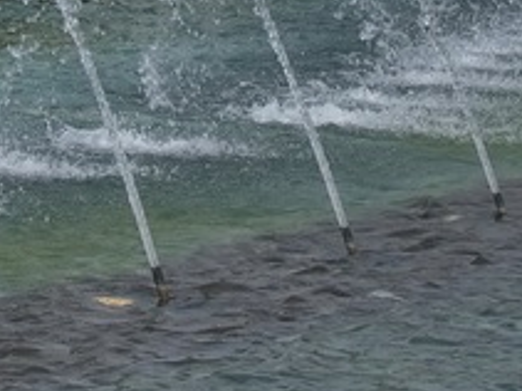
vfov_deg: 6.6
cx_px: 111
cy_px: -243
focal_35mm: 222
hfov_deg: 8.9
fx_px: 3346
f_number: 9
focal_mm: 38
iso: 100
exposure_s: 1/320
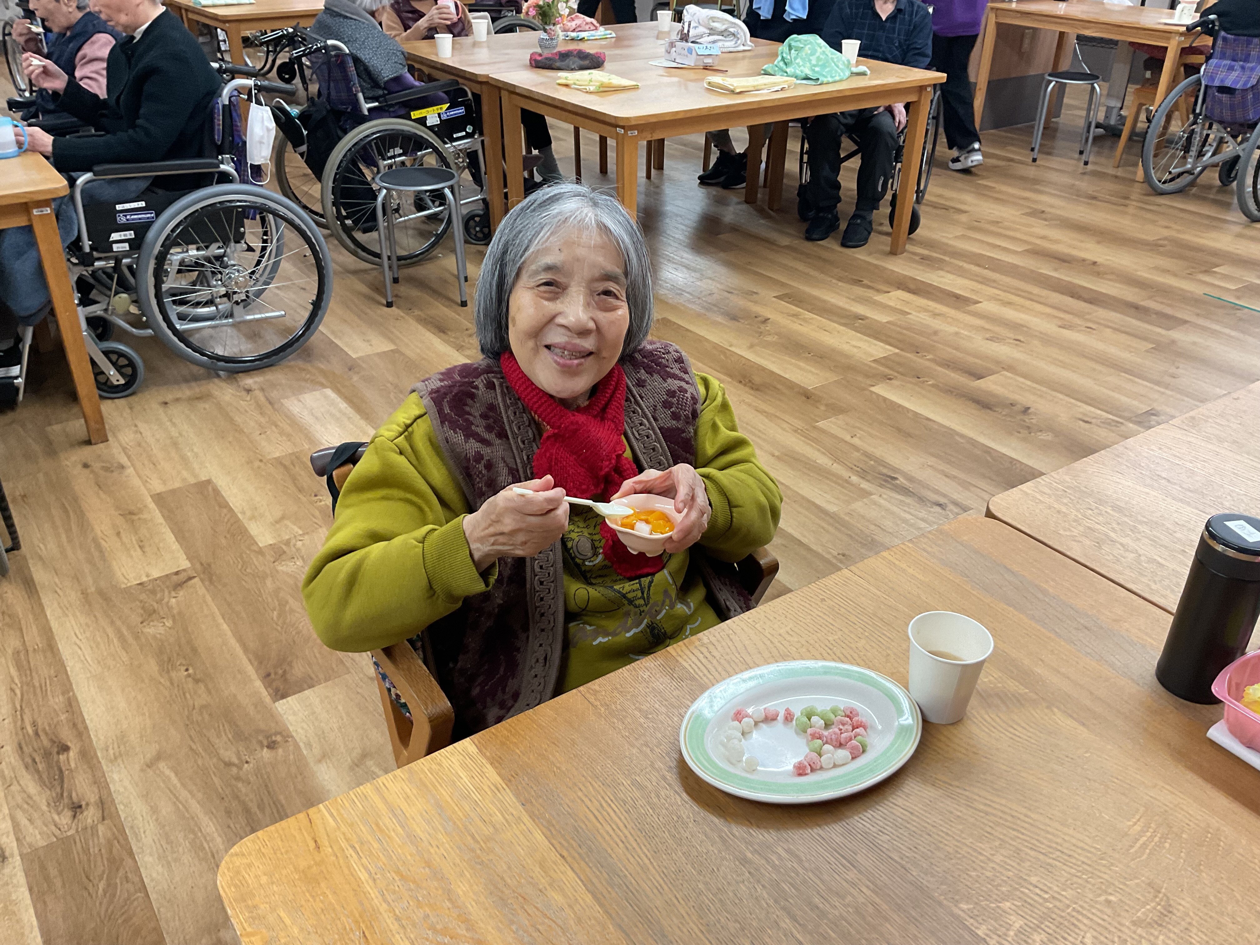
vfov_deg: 48.2
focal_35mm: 29
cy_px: 472
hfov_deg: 61.7
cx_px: 630
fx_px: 1056
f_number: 1.8
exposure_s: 1/60
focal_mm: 3
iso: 100
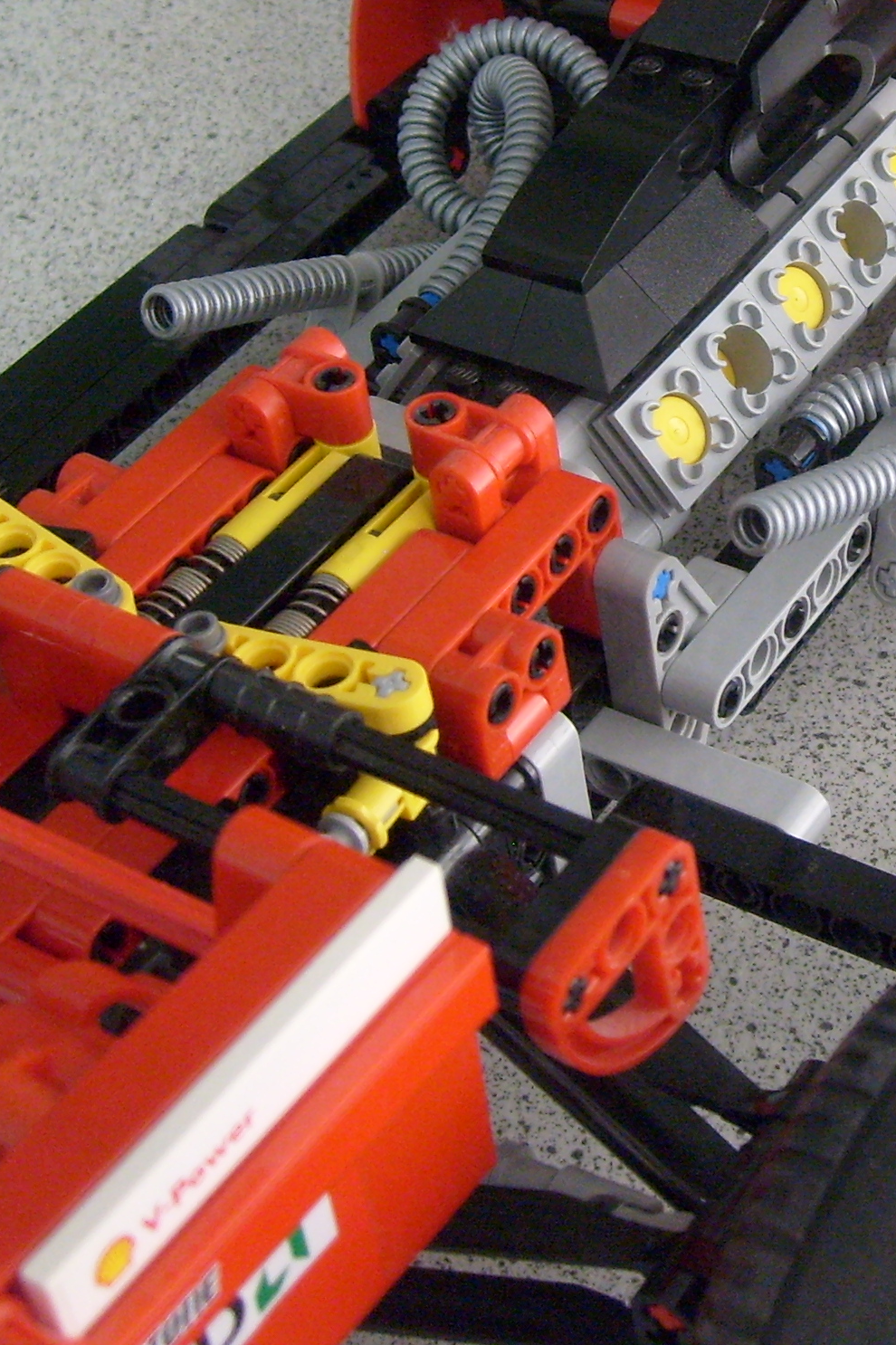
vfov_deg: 29.0
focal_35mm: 69
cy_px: 420
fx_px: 2577
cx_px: 822
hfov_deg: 19.3
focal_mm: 5.8
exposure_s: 1/45
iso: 160
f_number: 2.8
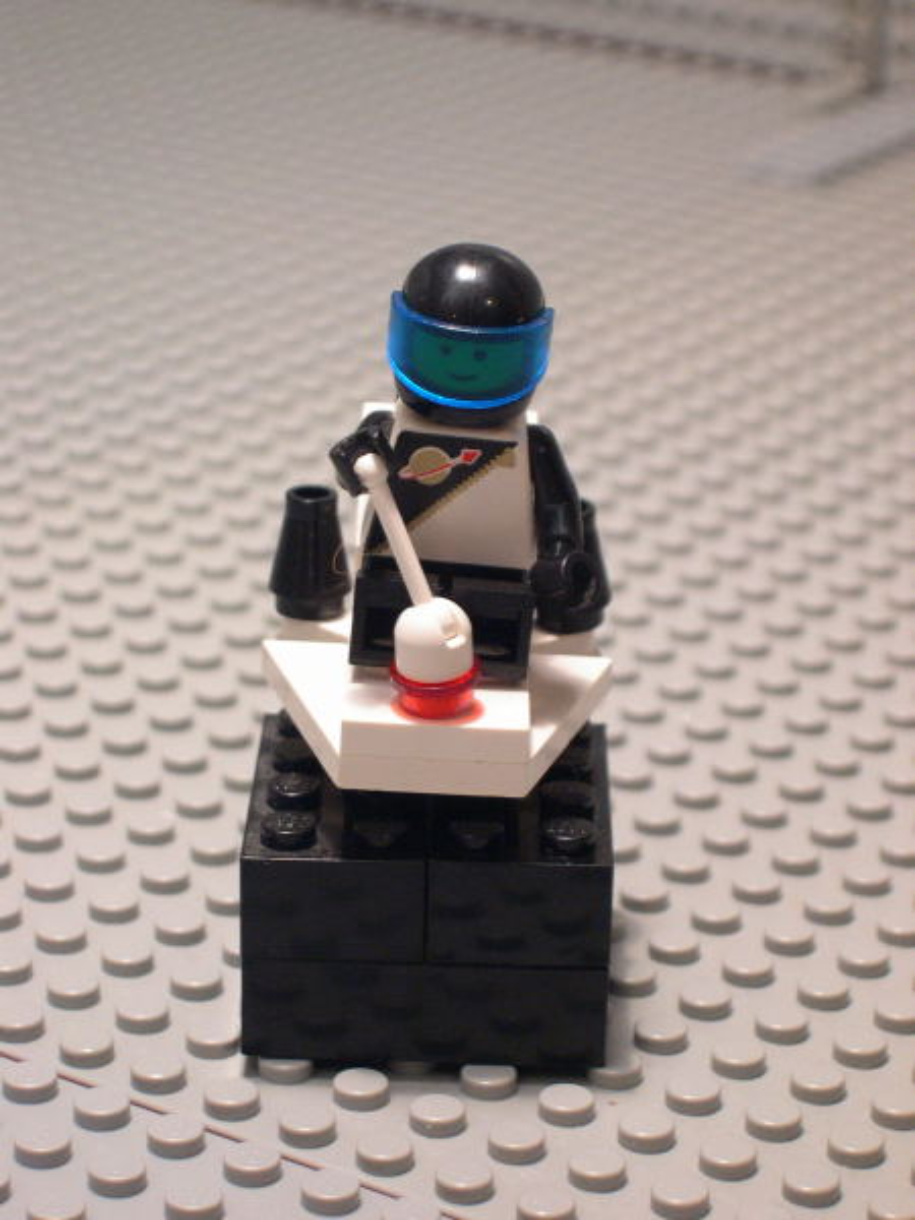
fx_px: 4018
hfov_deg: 13.0
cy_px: 610
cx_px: 458
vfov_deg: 17.3
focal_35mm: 114
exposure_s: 1/14.9
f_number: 4.9
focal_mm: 24
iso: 400
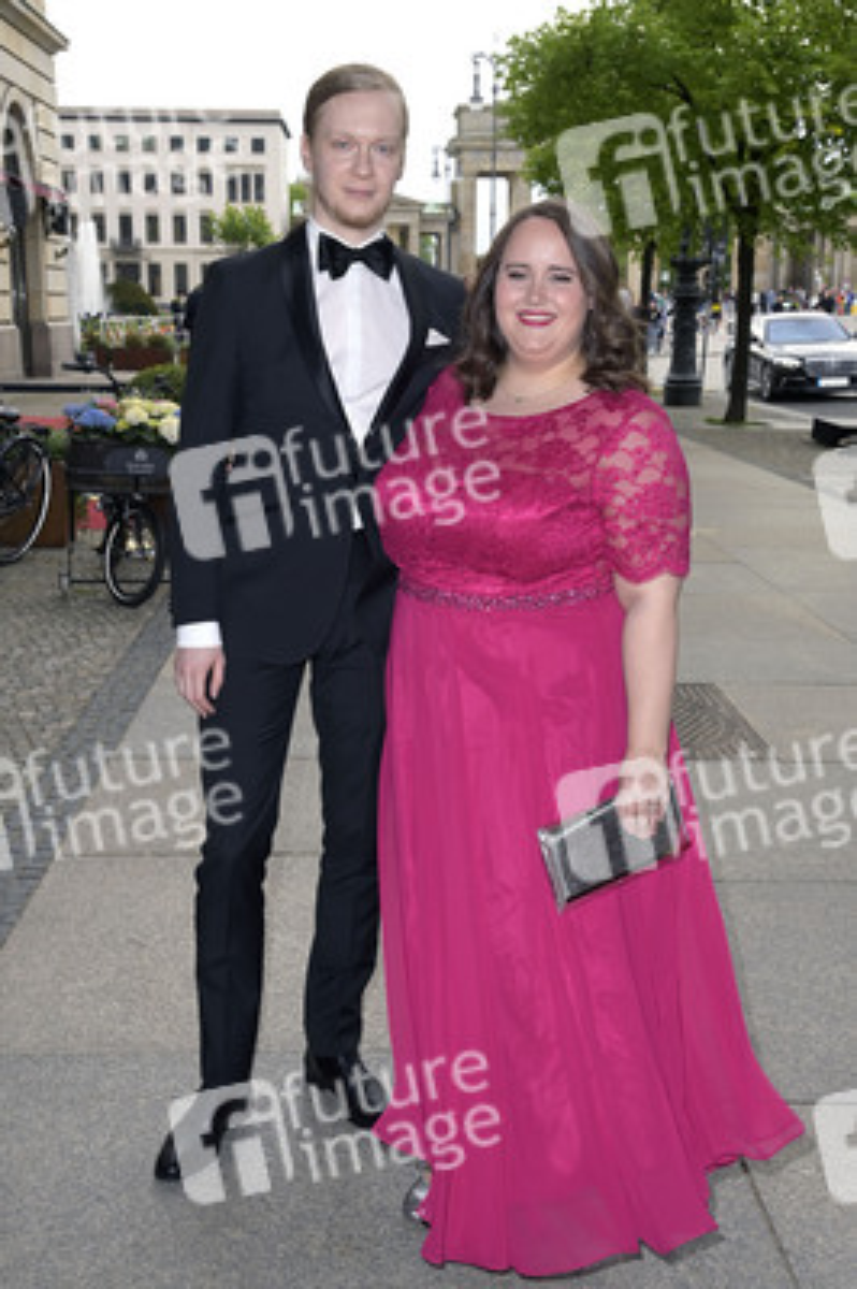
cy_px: 644
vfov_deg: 50.7
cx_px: 428
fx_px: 1359
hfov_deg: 35.0
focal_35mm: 38
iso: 800
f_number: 8
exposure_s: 1/200
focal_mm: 38
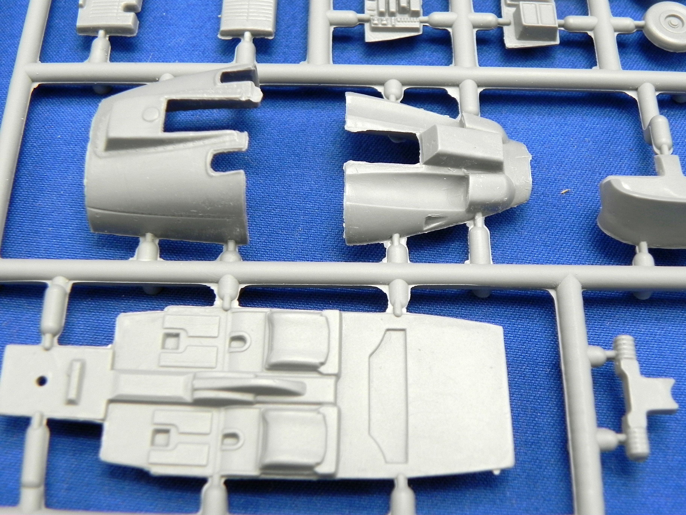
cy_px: 258
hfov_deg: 41.2
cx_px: 343
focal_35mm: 46
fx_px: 912
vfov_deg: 31.5
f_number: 3.2
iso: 160
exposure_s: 1/50.1
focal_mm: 8.2
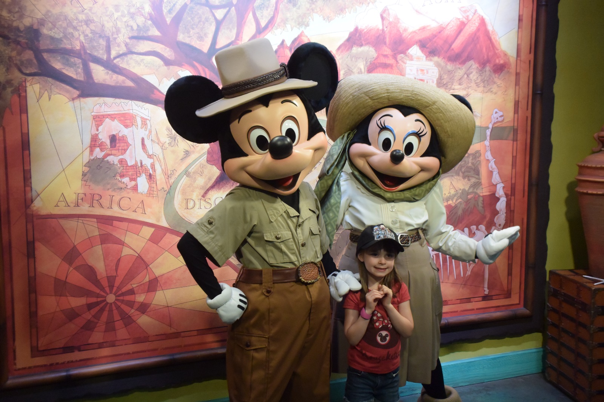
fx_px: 738
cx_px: 302
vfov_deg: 30.5
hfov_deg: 44.5
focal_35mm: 44
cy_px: 201
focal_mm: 16.5
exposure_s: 1/60
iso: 1000
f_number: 4.5
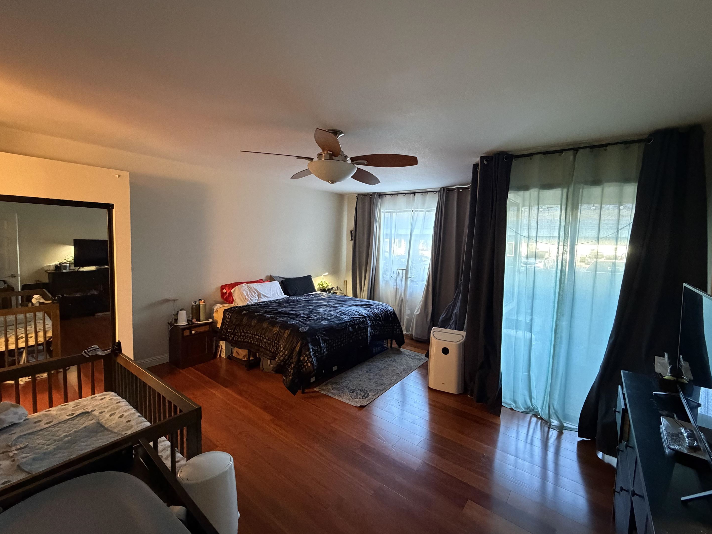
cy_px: 258
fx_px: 309
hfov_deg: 98.1
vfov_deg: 81.7
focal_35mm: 15
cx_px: 376
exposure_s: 1/60
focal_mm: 2.22
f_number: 2.2
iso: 1000
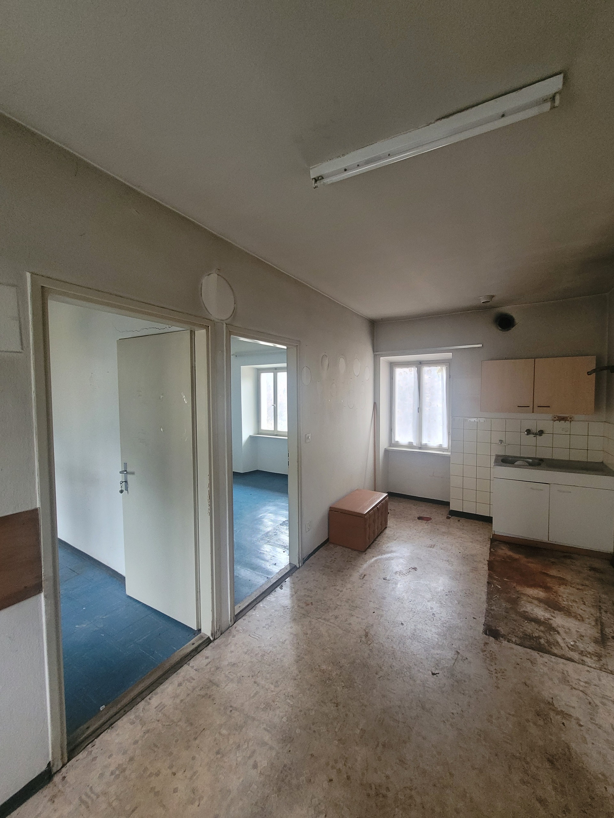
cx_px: 307
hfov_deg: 89.9
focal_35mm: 13
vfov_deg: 106.2
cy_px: 409
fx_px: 307
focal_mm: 1.74
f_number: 2.2
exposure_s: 1/33
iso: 400
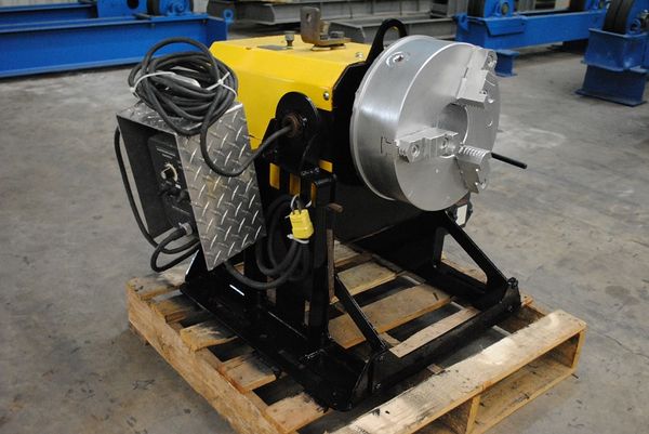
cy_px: 217
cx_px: 324
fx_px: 649
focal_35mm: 36
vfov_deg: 36.9
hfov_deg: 53.1
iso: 1600
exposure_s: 1/15
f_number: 4
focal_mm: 24
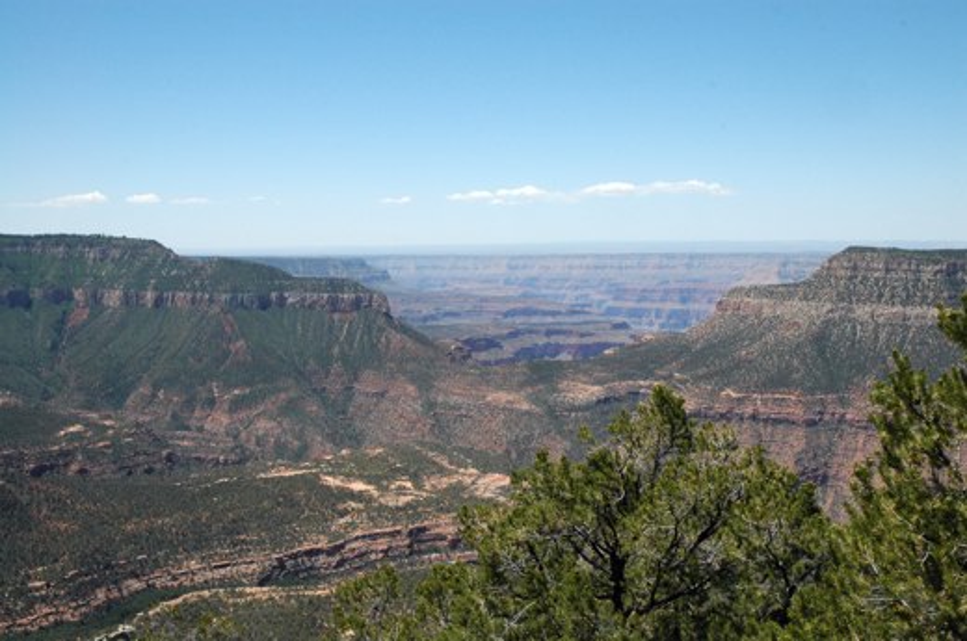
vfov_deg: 32.9
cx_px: 484
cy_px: 320
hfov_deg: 48.0
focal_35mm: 40
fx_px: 1086
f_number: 11
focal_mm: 27
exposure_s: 1/500
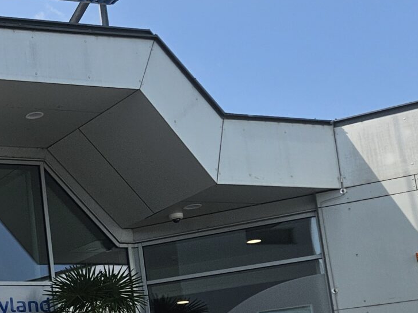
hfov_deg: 21.1
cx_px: -172
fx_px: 978
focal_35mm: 81
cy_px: 288
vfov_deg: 17.9
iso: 25
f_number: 1.8
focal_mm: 5.4
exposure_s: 1/2151
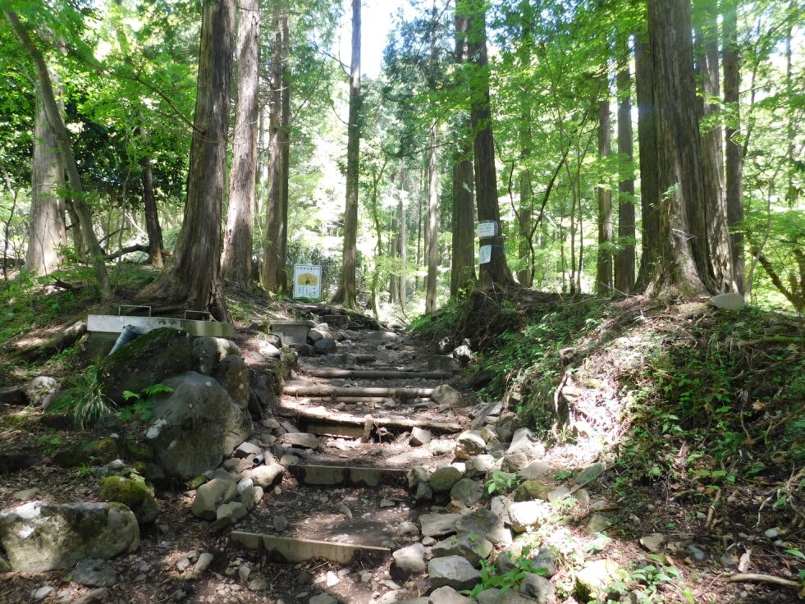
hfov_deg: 71.6
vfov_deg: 56.8
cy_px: 312
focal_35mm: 24
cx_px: 394
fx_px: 558
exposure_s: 1/40
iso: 125
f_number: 3
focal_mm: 4
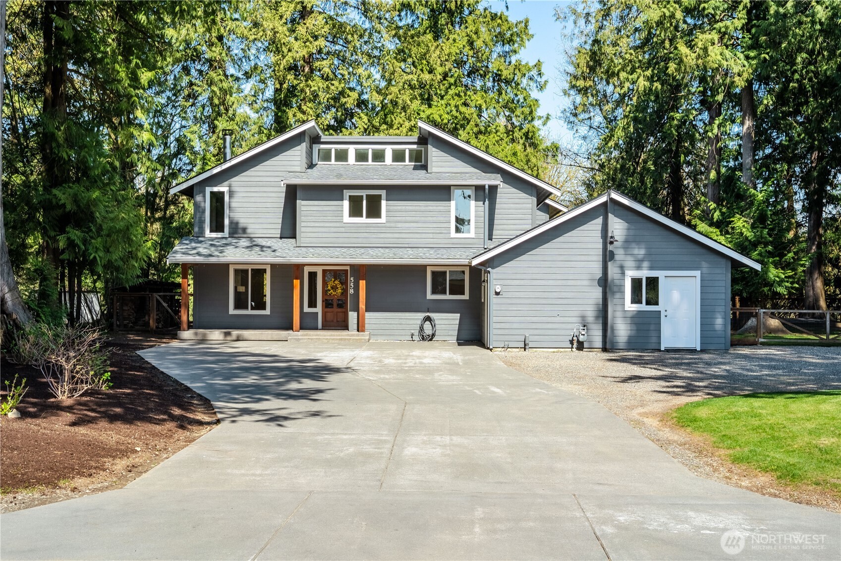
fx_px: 1168
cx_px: 420
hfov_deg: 39.6
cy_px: 280
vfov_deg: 27.0
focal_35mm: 50
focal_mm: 50
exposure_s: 1/4000
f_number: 13
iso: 400
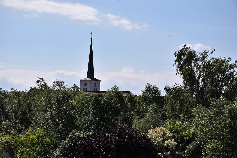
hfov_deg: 16.1
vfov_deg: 10.8
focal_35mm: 128
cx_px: 118
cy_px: 79
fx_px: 839
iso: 400
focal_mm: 85
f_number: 10
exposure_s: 1/1600
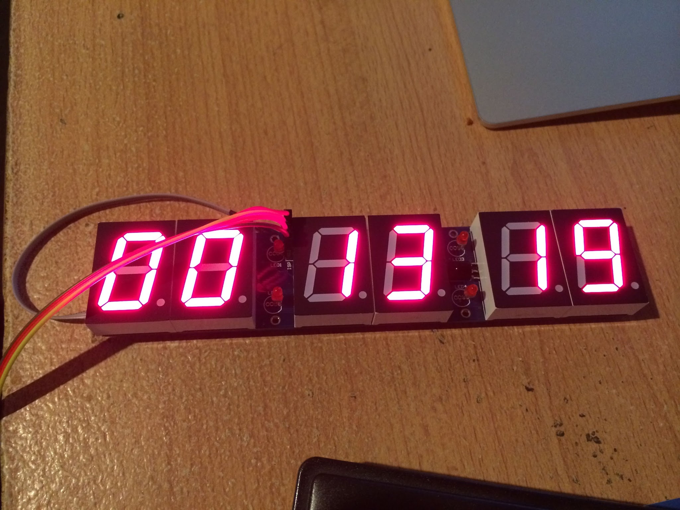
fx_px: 589
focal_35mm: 30
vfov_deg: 46.8
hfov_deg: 60.0
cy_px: 255
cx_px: 340
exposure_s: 1/15
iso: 320
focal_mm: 4.12
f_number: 2.2
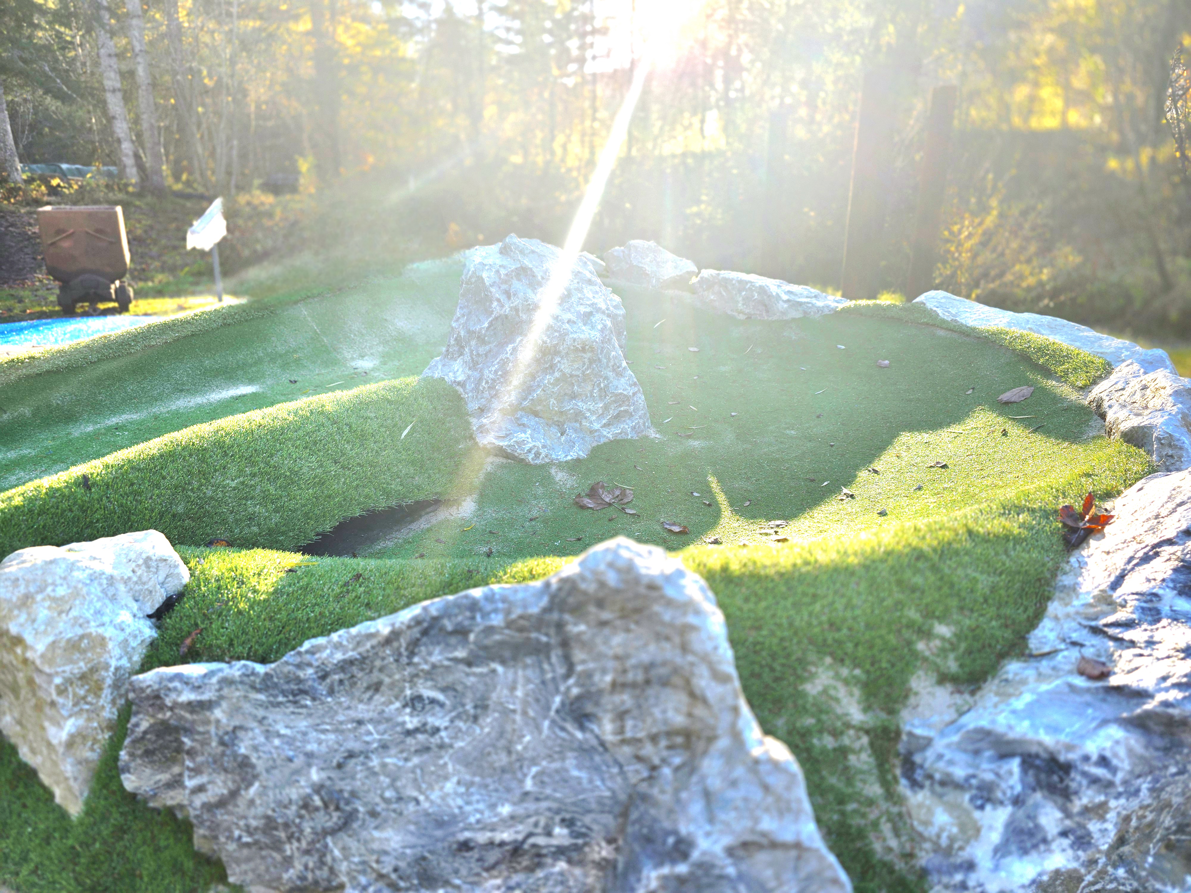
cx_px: 596
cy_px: 446
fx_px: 791
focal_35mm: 23
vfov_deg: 58.9
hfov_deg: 73.9
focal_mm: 6.3
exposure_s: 1/370
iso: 25
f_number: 1.7
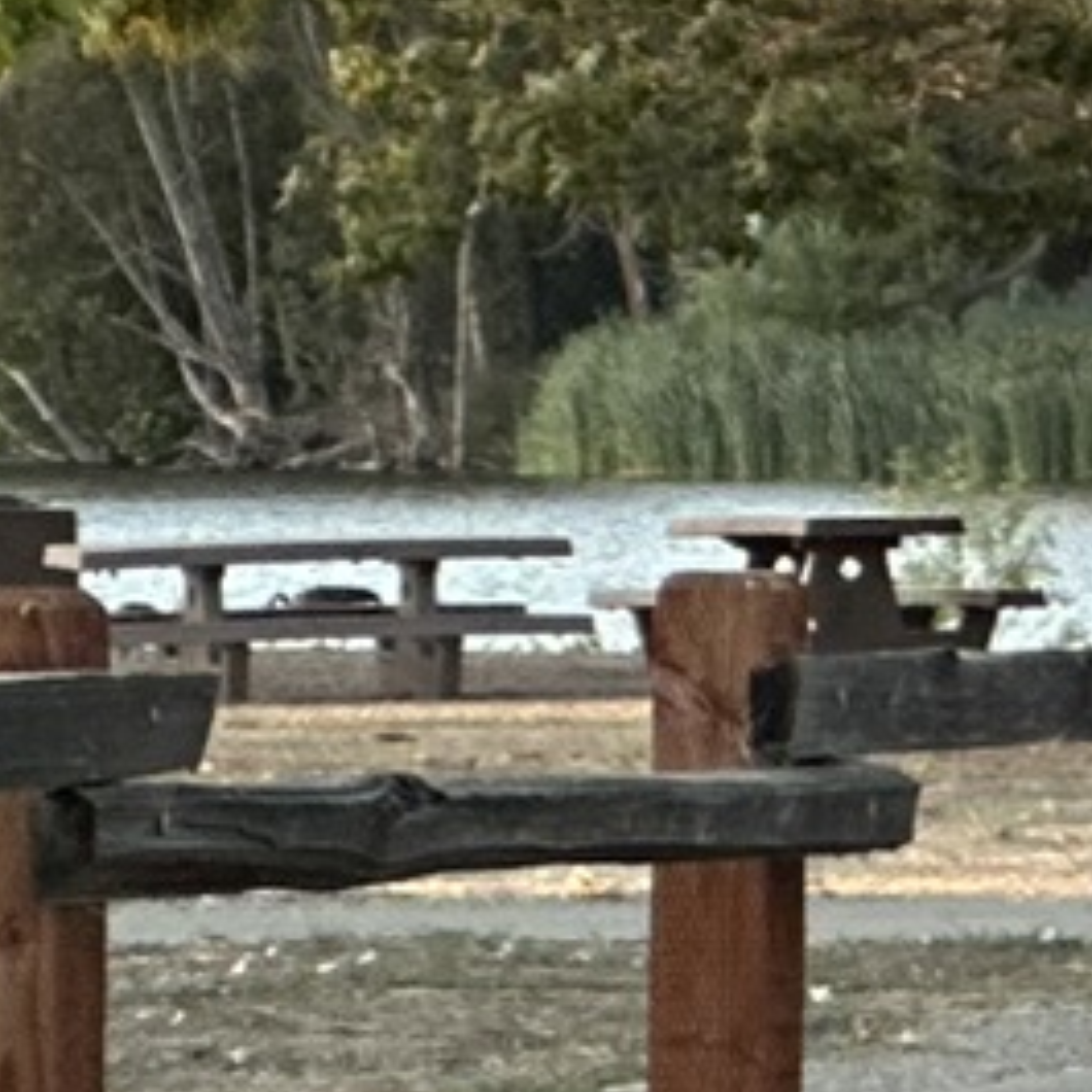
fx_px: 18737
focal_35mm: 525
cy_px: 478
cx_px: 3902
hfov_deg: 3.2
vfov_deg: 3.3
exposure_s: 1/121
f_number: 2.8
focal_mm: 9
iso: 125
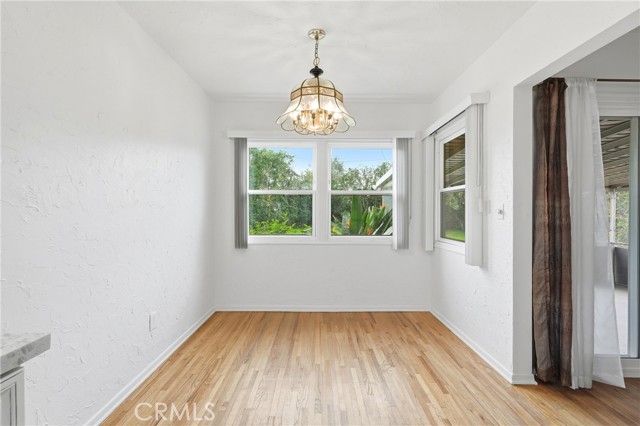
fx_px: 284
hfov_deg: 96.8
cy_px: 213
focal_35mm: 16
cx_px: 320
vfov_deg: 73.7
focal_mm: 16
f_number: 9
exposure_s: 1/160
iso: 250
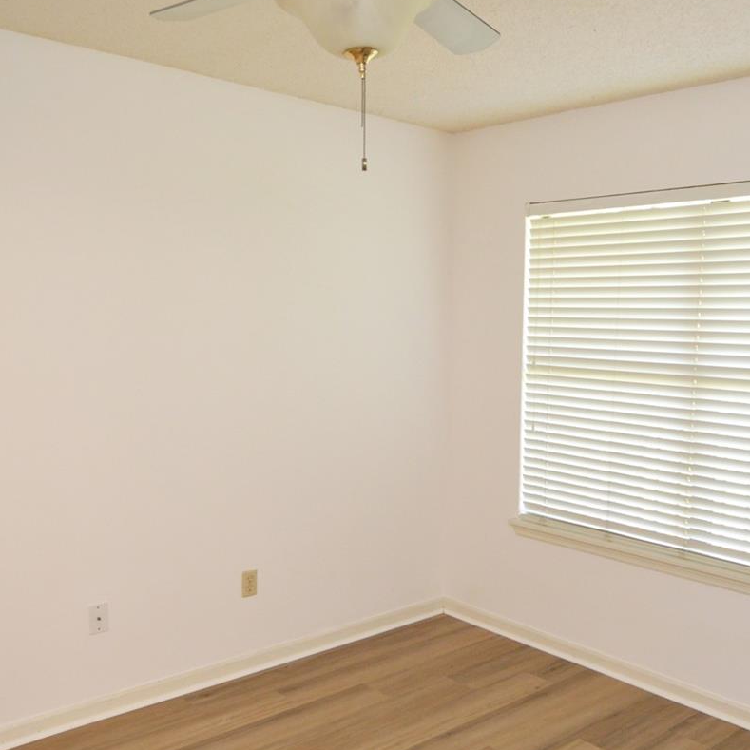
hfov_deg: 52.3
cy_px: 445
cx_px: 439
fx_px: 760
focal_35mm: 31
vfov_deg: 52.2
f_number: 4
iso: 800
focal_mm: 12
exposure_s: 1/60
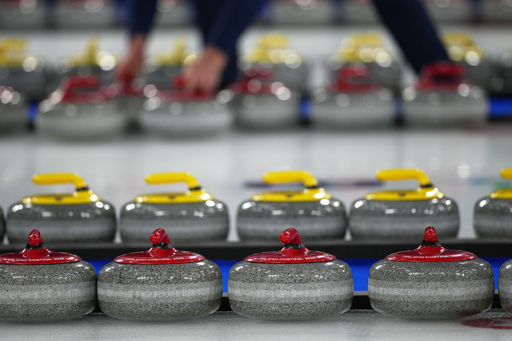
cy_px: 170
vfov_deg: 3.1
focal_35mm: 450
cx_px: 256
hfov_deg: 4.6
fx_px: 6399
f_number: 2.8
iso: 1000
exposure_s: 1/3200
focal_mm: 300
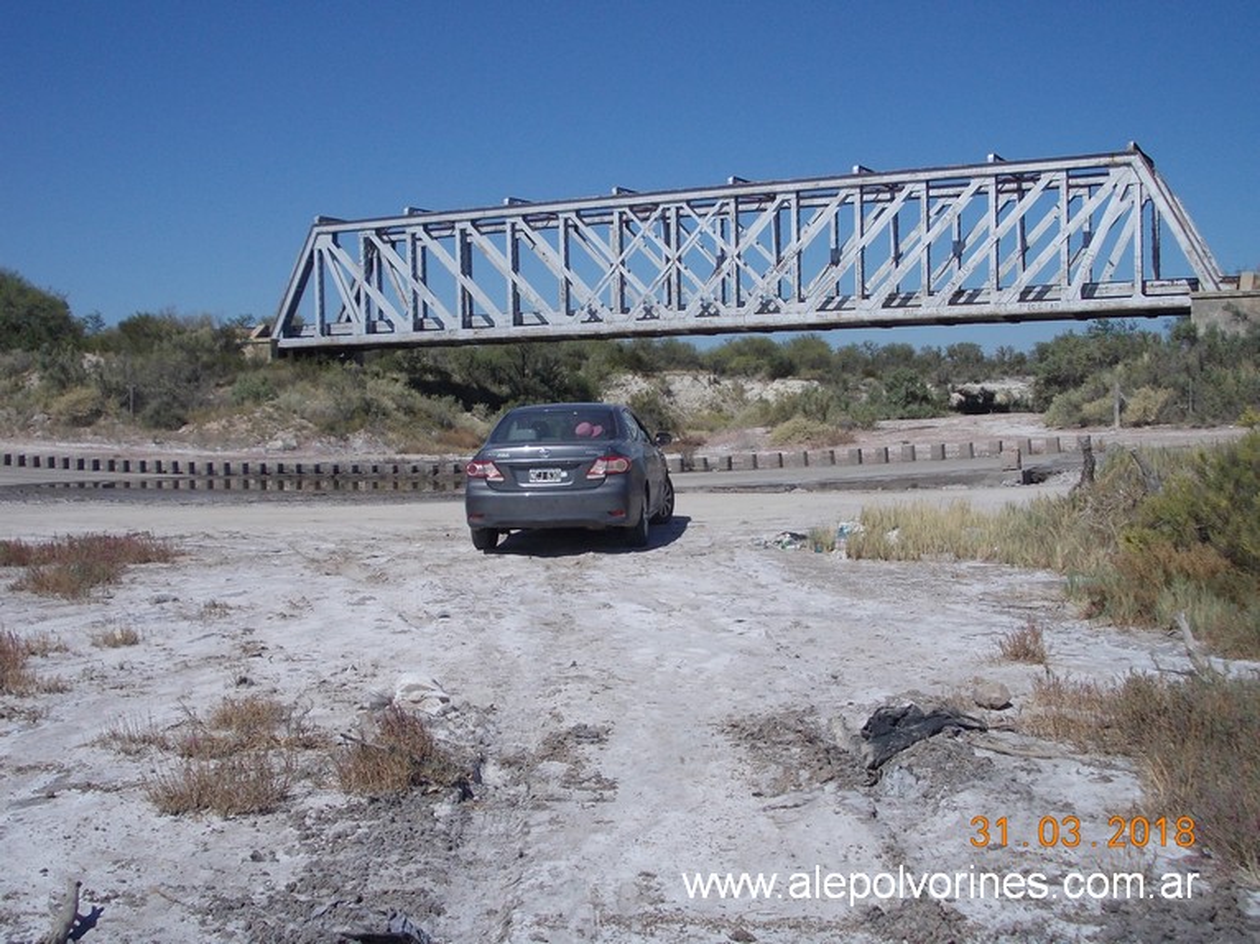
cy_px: 472
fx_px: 1565
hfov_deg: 43.9
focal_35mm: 43
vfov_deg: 33.6
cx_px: 630
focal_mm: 6.1
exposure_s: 1/500
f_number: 6.5
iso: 80
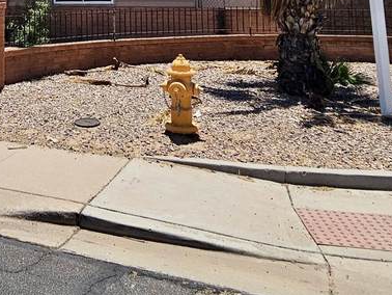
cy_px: -66
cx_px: 24
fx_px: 499
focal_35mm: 44
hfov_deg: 39.2
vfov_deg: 28.3
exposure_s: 1/3126
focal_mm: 2.2
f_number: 2.2
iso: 50
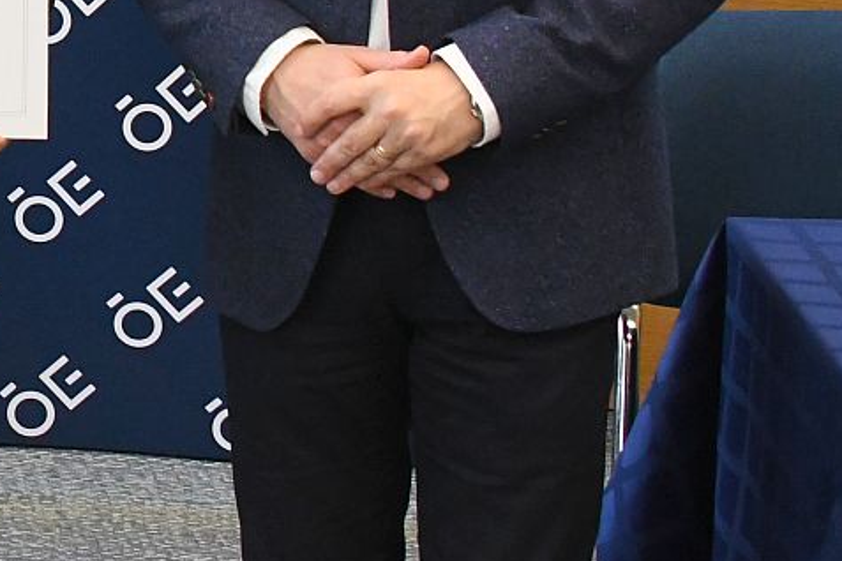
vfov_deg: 9.4
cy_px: -322
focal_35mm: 141
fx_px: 3298
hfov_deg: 13.5
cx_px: -507
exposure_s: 1/250
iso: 5000
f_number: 8
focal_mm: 28
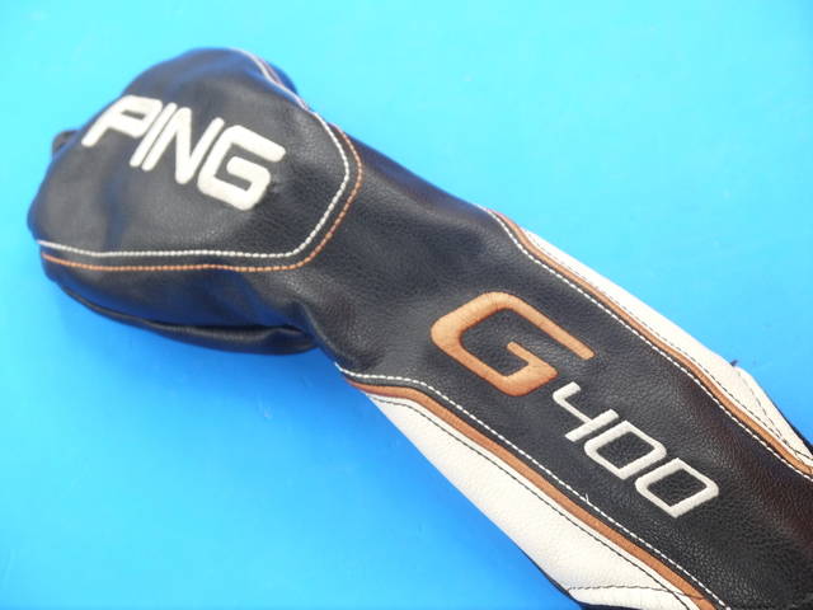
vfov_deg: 17.6
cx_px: 406
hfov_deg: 23.3
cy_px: 305
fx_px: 1973
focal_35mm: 84
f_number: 5.6
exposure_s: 1/60
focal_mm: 42
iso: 800
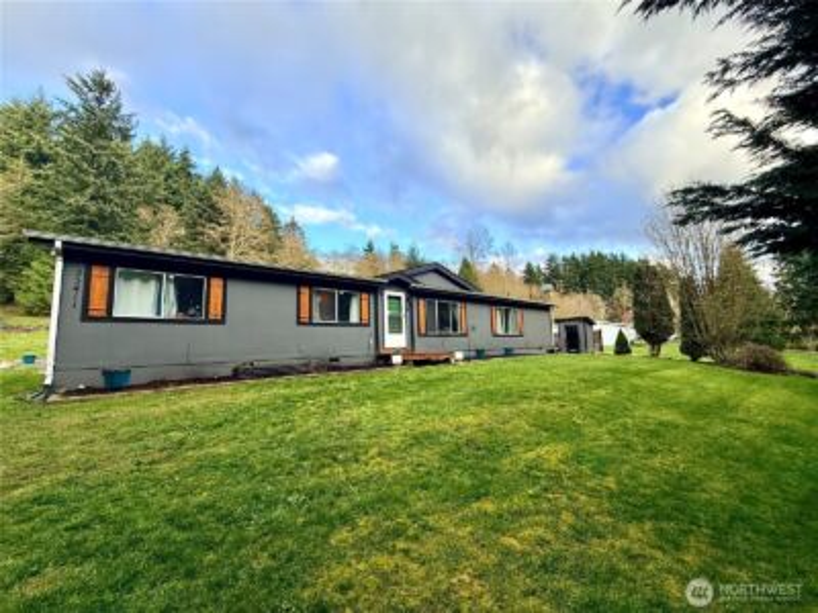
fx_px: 331
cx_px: 409
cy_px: 306
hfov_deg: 102.1
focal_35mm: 14
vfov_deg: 85.7
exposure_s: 1/379
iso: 50
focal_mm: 2.22
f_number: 2.2
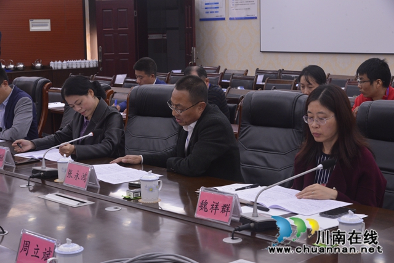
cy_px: 132
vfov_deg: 21.9
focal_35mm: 62
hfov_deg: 32.4
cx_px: 197
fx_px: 679
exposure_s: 1/40
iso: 3200
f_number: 11
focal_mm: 62
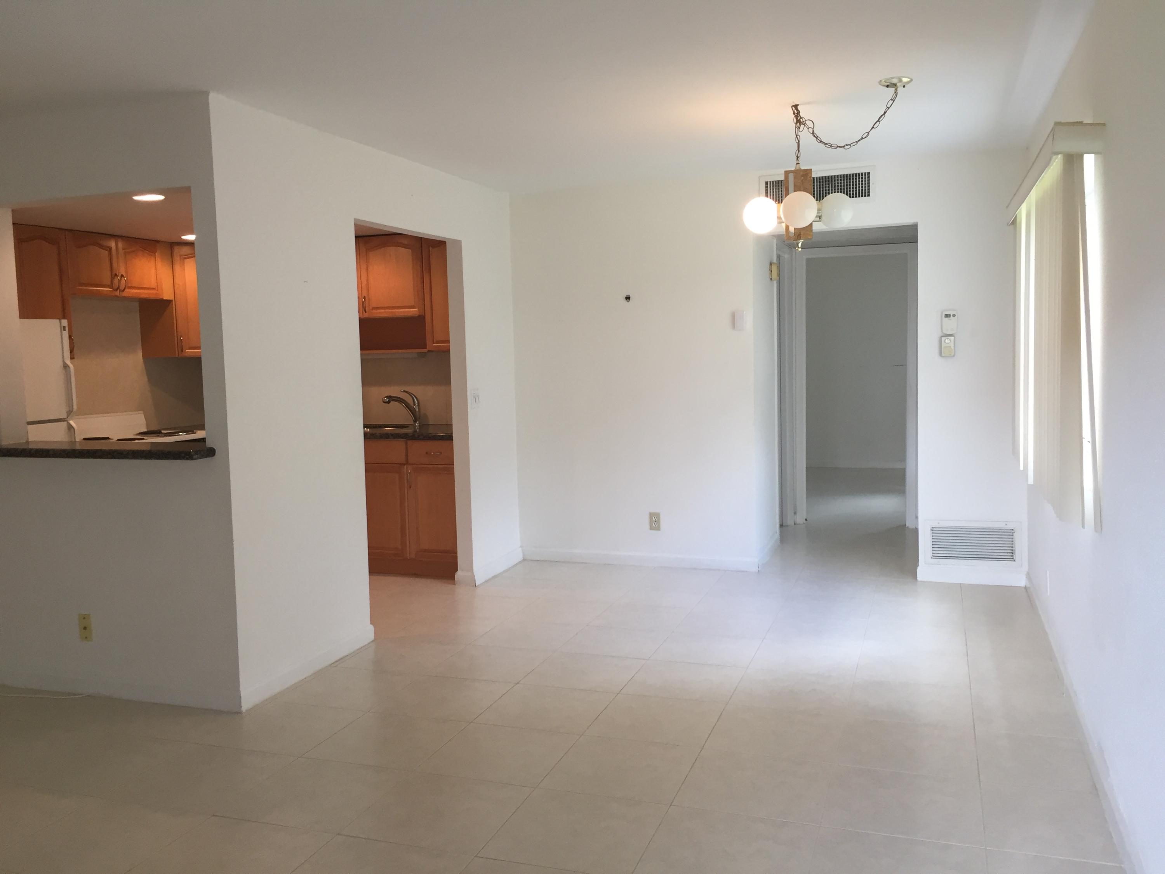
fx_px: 976
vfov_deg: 48.2
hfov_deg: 61.7
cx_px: 582
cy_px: 437
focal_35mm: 29
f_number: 2.2
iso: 32
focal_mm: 4.15
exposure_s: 1/30
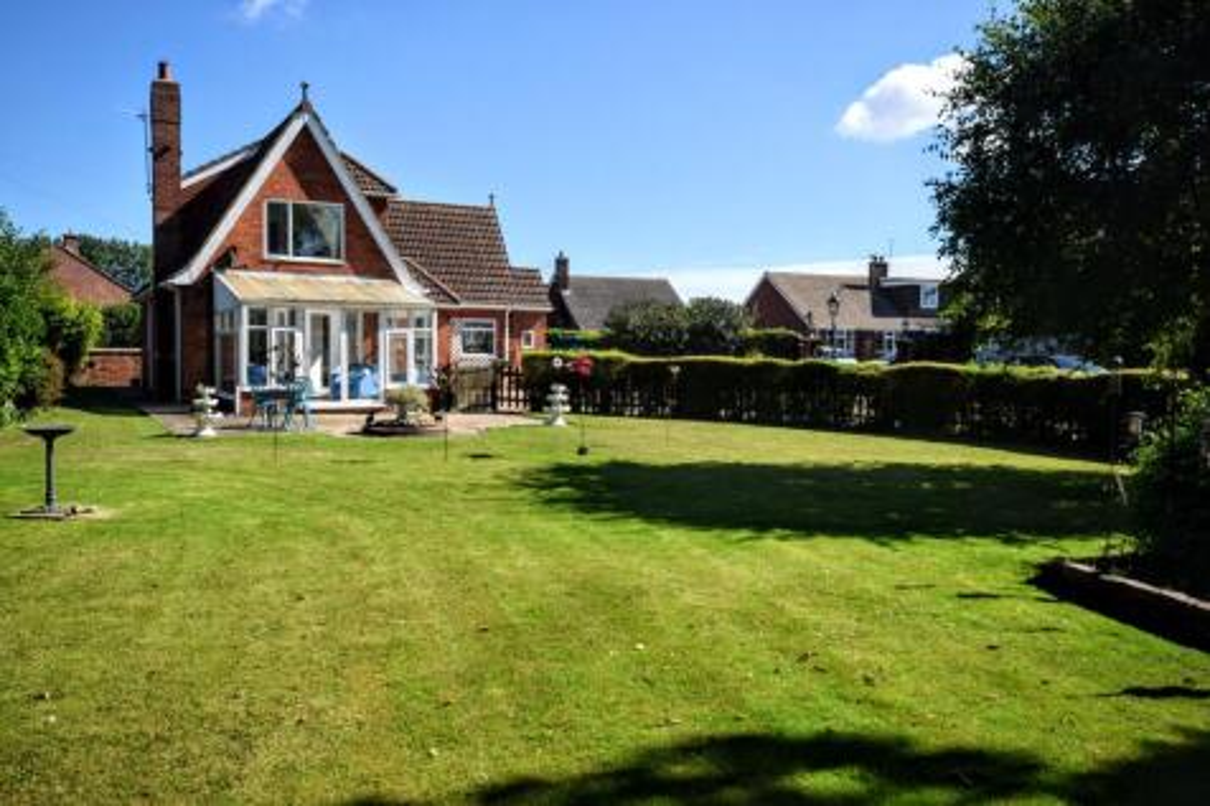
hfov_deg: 61.9
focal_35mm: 30
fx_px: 1008
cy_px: 403
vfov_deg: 43.6
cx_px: 605
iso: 100
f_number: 8
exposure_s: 1/200
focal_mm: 20
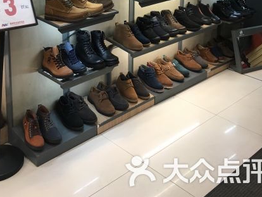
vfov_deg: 27.3
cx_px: 118
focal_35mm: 49
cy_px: -18
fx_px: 371
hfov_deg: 38.8
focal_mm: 4.15
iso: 64
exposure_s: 1/33
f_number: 2.2
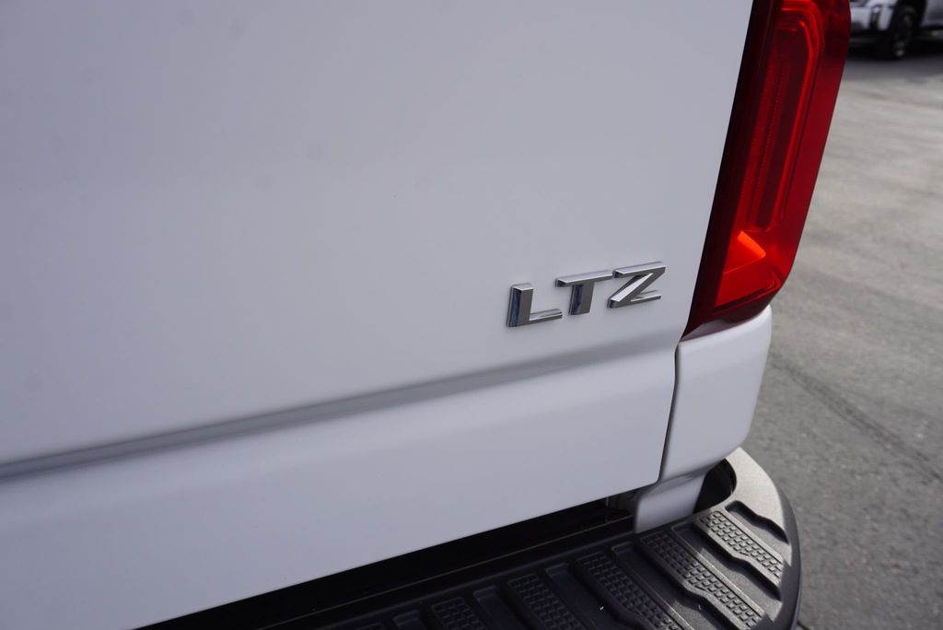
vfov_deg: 36.9
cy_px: 315
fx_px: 943
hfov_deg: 53.1
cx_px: 472
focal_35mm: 36
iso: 100
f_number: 9
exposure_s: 1/125
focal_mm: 24
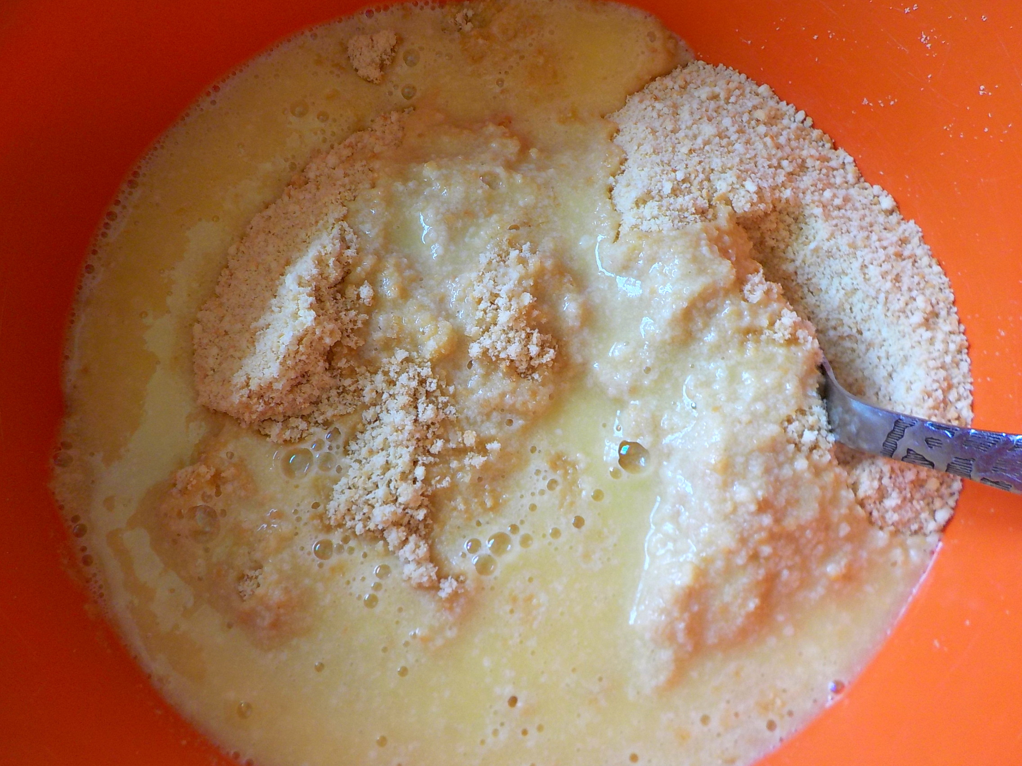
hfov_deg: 60.0
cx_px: 511
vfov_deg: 46.8
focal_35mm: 30
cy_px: 383
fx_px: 886
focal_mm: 4.1
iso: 125
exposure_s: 1/100
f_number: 3.3
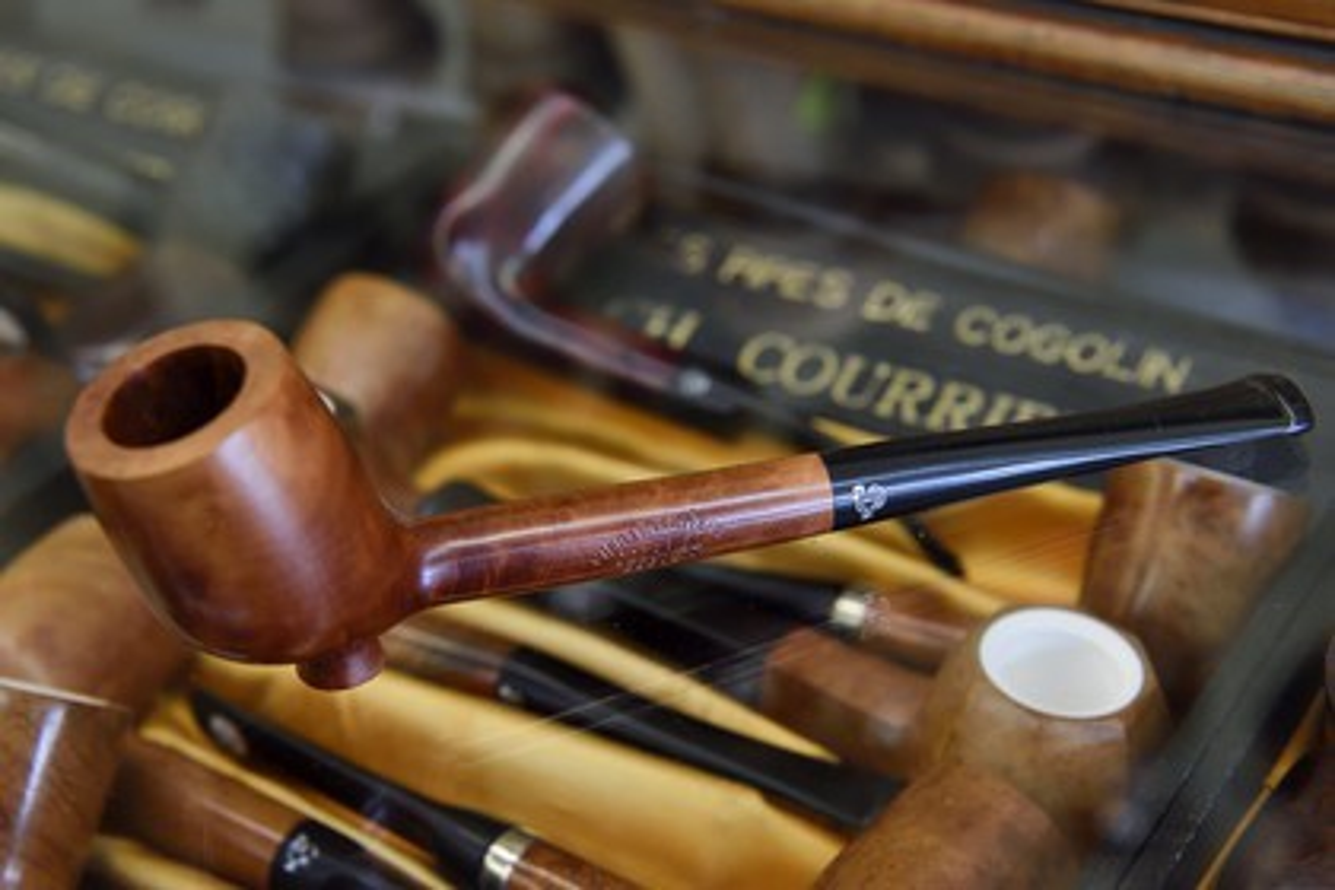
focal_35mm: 58
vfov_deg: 23.4
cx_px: 668
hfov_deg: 34.5
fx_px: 2151
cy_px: 445
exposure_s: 1/60
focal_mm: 58
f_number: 8
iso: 1600
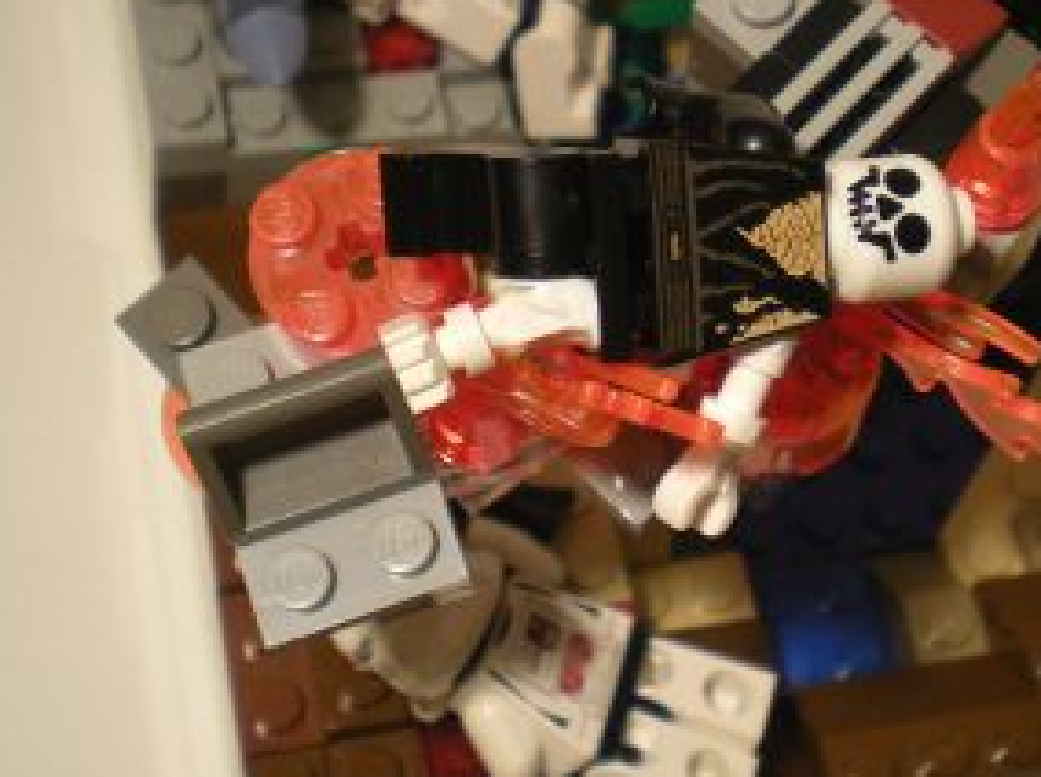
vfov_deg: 19.2
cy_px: 229
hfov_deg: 25.6
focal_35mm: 76
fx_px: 2282
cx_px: 627
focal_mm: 7.4
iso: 104
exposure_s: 1/68.8
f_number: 3.5
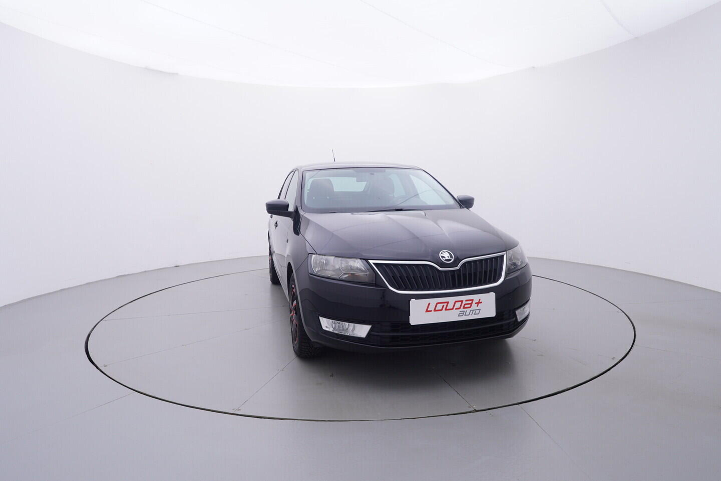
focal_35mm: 22
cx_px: 360
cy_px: 240
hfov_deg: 77.3
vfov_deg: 56.2
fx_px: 451
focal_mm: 15
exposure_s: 1/80
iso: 200
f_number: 5
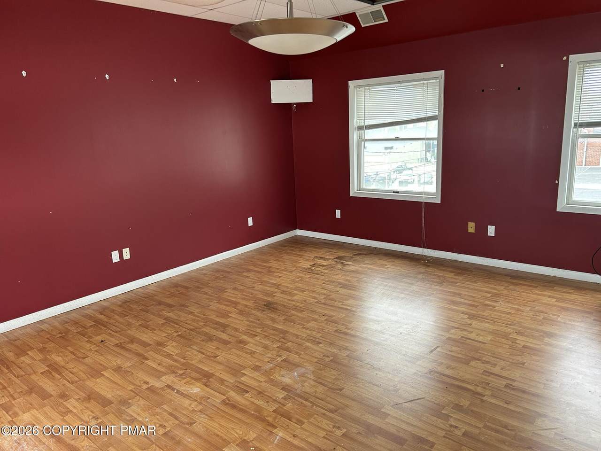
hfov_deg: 67.3
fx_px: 451
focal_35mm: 26
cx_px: 300
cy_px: 226
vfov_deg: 53.1
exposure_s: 1/121
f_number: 1.5
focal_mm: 5.7
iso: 80
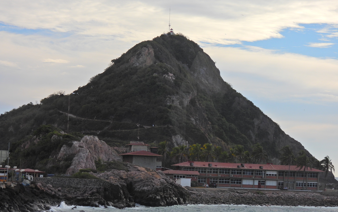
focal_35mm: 101
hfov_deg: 20.6
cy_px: 111
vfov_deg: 13.0
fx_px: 931
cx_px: 169
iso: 100
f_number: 4
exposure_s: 1/160
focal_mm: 17
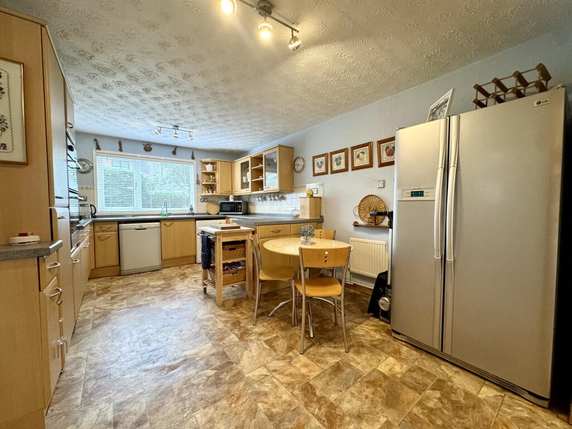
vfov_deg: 85.7
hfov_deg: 102.1
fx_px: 231
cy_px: 214
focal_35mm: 14
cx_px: 286
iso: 320
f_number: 2.2
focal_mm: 2.22
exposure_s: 1/50
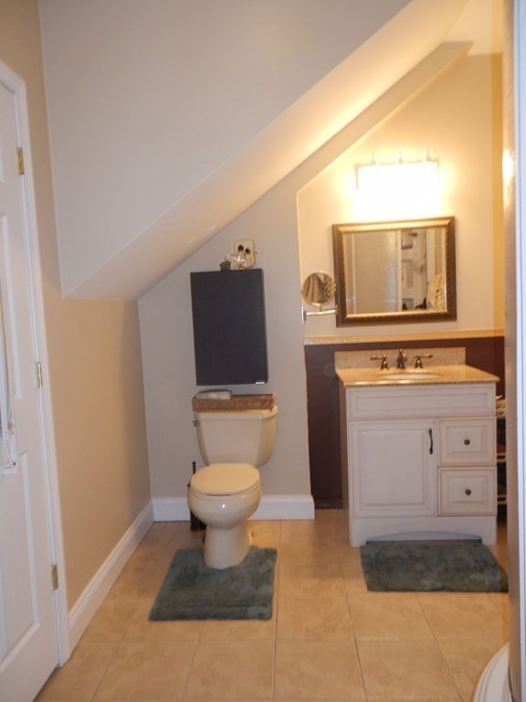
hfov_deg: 54.9
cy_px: 351
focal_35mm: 25
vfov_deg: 69.4
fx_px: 507
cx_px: 263
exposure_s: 1/30
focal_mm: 4.5
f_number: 3.2
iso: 200
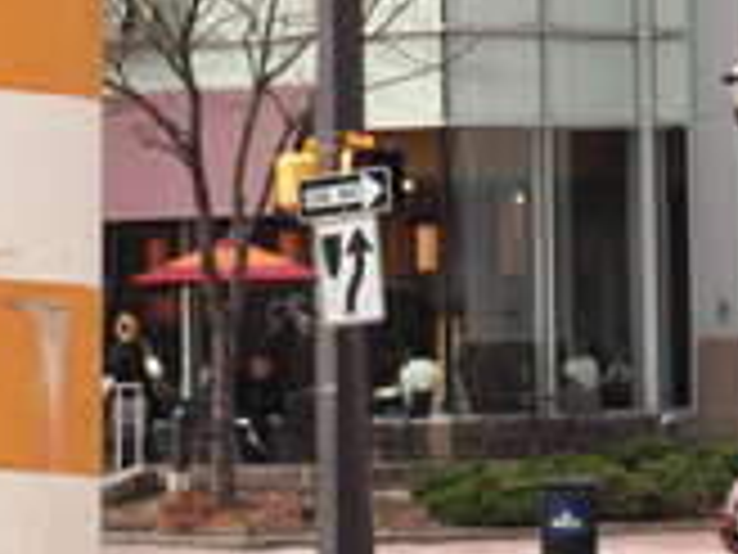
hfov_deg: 5.6
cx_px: 590
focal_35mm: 351
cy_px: -511
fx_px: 7483
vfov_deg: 4.2
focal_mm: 50
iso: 200
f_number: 9
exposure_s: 1/320
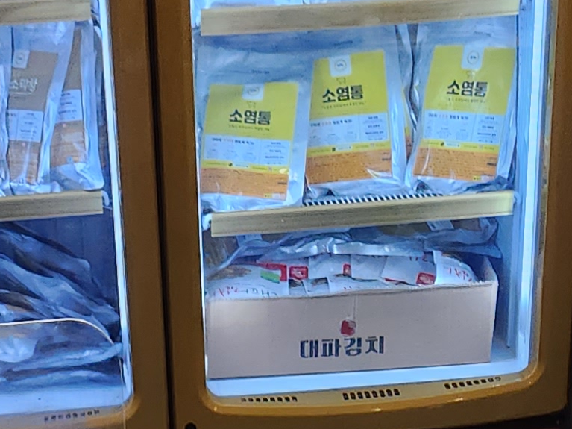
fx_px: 1983
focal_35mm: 120
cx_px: 192
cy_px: 1031
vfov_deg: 10.6
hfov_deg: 16.4
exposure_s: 1/120
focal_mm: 5.4
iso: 200
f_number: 1.8
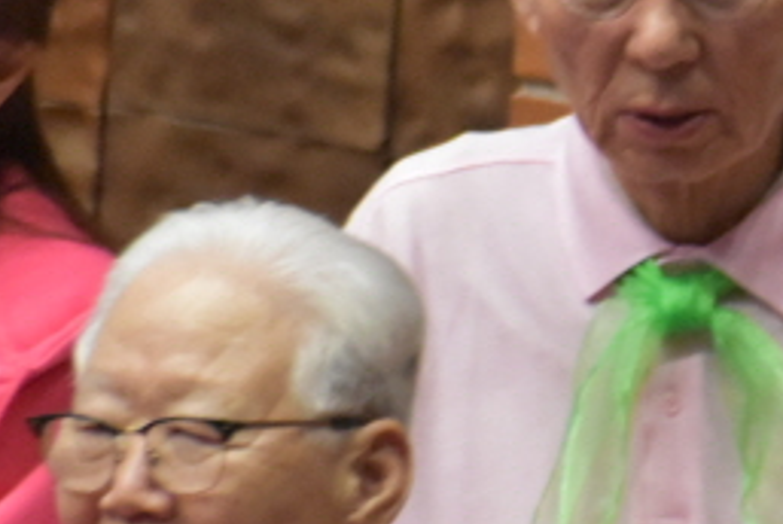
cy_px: 216
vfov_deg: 0.9
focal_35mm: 1516
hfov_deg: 1.4
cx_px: 768
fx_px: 33010
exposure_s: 1/125
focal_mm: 260
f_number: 6
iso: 6400
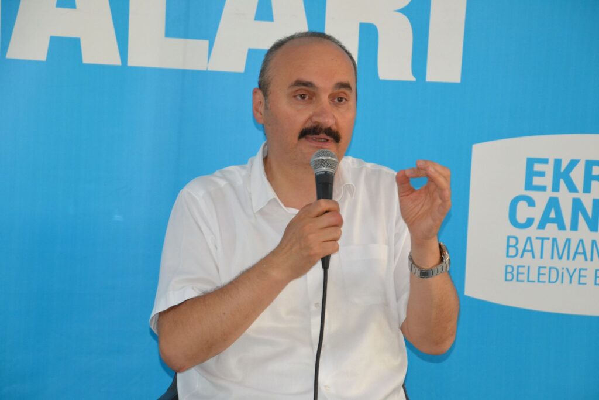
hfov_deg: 15.2
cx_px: 300
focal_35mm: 135
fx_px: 2246
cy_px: 200
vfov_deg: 10.2
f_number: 5.6
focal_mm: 90
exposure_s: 1/60
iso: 2500
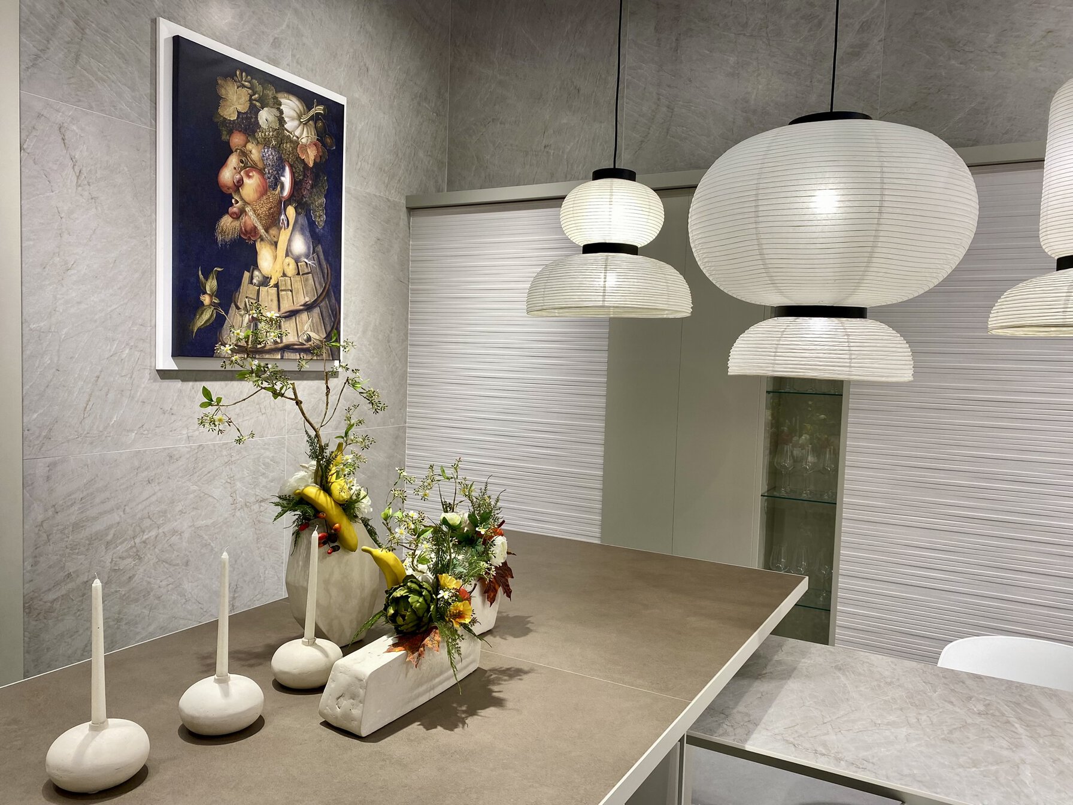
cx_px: 536
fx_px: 806
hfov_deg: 67.3
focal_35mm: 26
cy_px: 402
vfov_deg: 53.1
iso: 40
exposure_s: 1/100
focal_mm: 4.25
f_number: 1.8
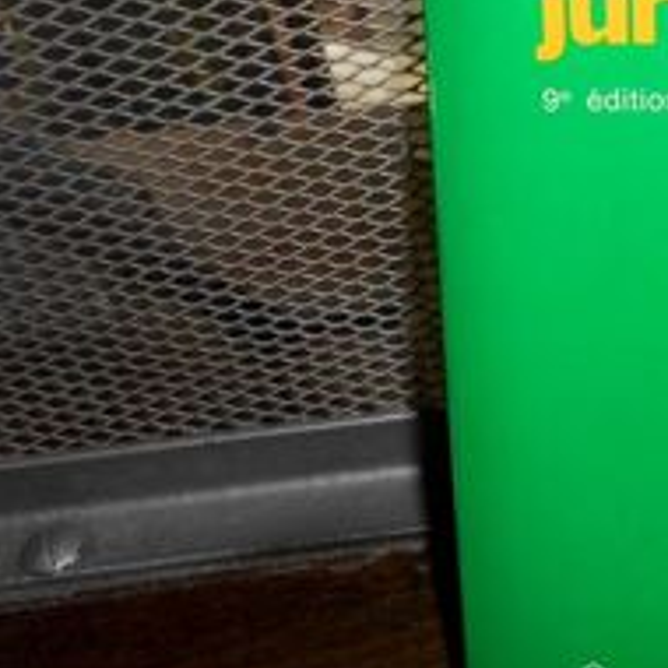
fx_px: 1266
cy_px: 211
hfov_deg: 26.9
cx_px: 756
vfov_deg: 29.3
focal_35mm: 58
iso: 80
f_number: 3.2
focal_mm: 4.6
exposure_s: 1/25
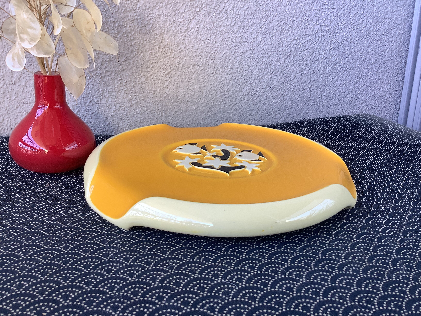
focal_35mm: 31
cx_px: 210
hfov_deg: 58.4
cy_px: 158
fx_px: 377
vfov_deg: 45.4
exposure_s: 1/50
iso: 50
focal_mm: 3.3
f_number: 2.4
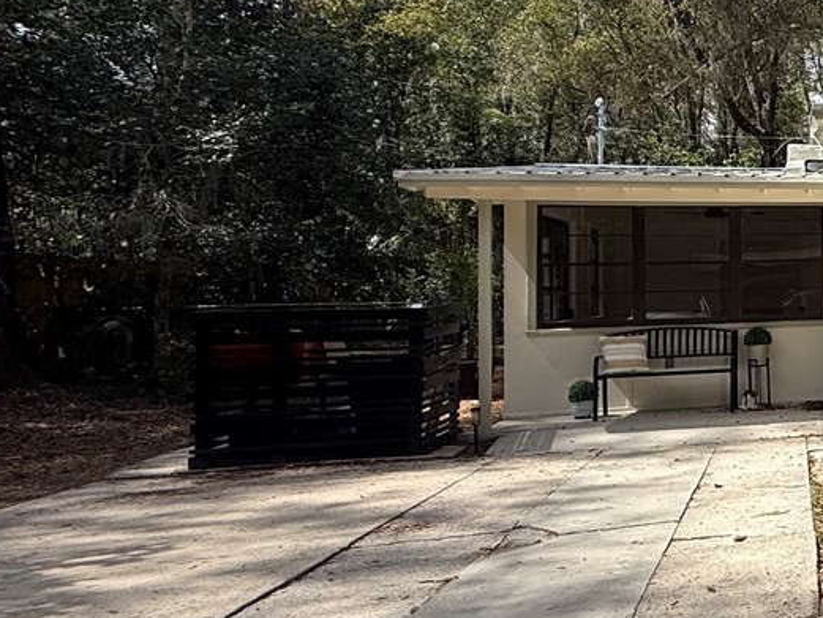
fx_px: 1023
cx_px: 1169
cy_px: 243
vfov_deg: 33.5
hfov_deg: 30.1
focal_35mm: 43
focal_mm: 2.22
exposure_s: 1/1235
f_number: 2.2
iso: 50
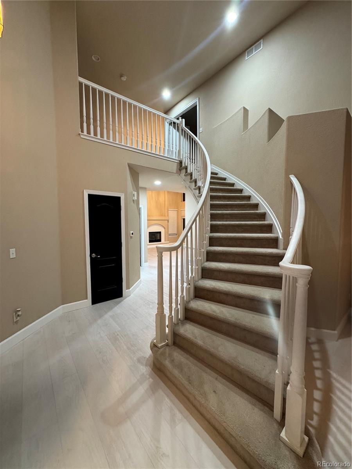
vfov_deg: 102.1
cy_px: 234
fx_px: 190
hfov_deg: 85.7
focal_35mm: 14
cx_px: 176
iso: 320
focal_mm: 2.22
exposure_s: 1/60
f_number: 2.2
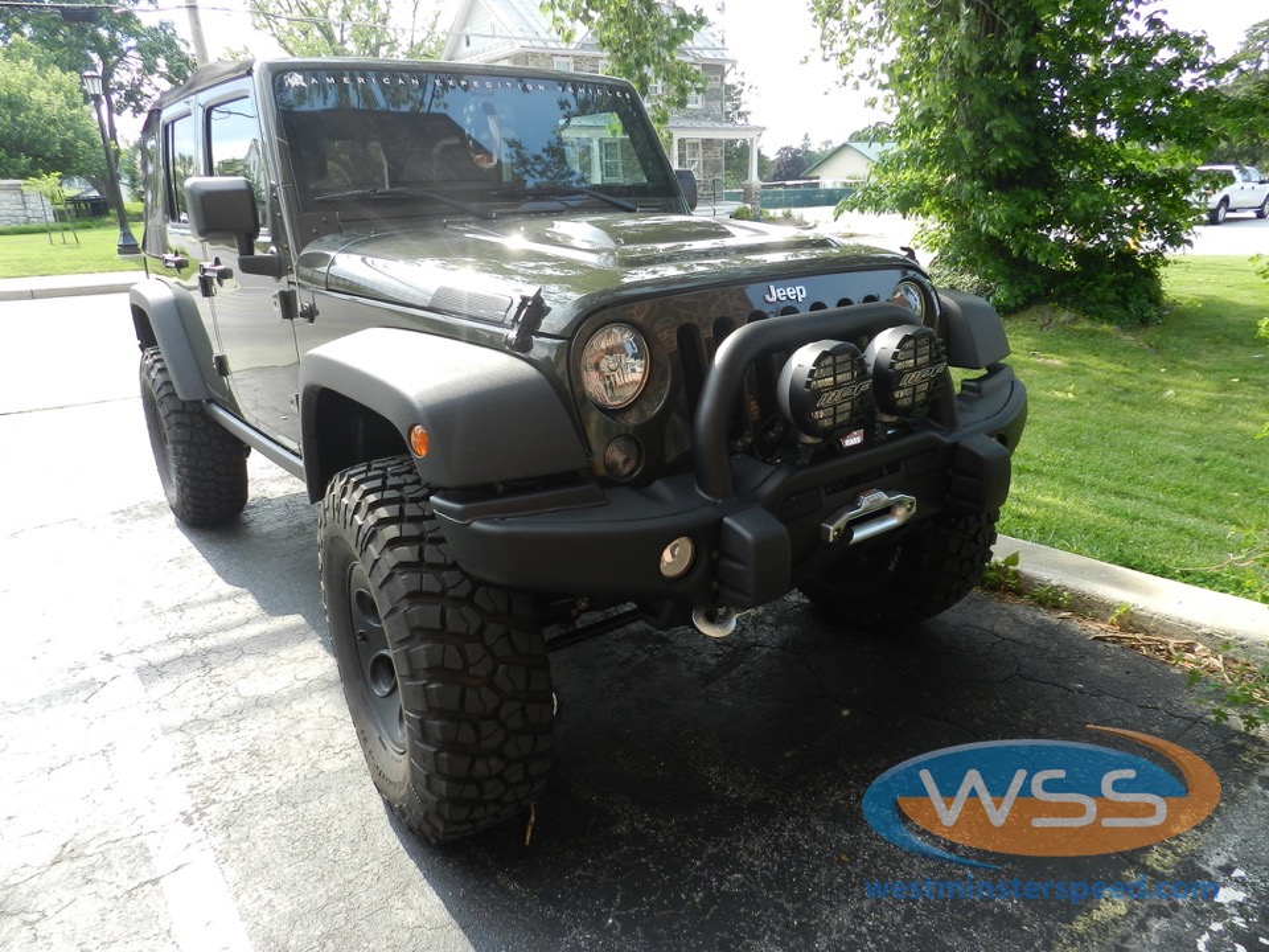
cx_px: 634
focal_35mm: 23
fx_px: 843
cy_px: 476
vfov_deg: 58.9
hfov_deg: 73.9
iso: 160
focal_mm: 4
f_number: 3.4
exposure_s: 1/400
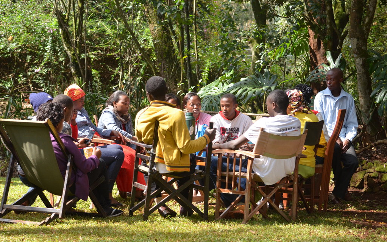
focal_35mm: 107
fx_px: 1129
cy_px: 125
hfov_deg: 19.5
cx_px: 194
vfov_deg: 12.2
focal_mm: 70
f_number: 5
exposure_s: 1/1000
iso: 1000
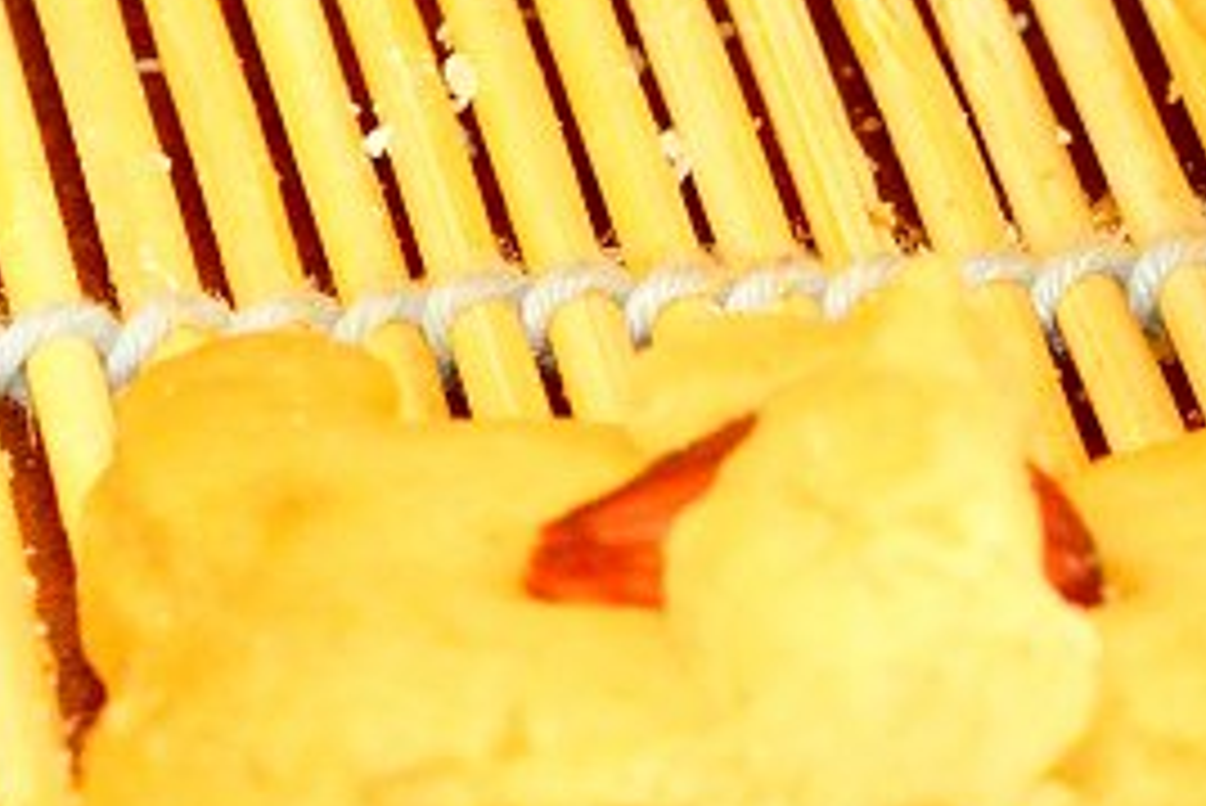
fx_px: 12502
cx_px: 1570
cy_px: -527
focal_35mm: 373
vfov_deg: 3.7
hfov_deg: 5.5
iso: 2000
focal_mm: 50
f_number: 9
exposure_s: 1/160
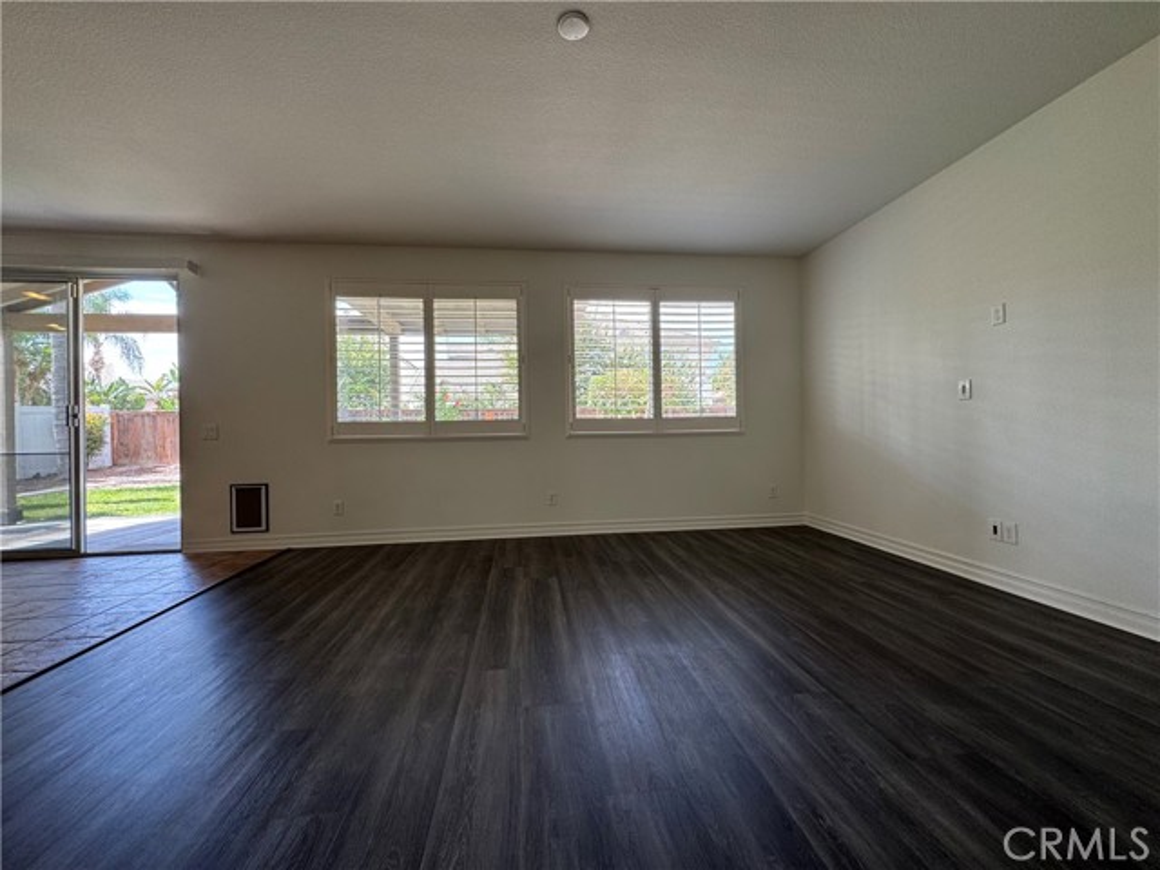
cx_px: 580
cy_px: 435
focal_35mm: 14
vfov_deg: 85.7
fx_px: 469
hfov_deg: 102.1
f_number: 2.2
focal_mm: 2.22
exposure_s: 1/99
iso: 50
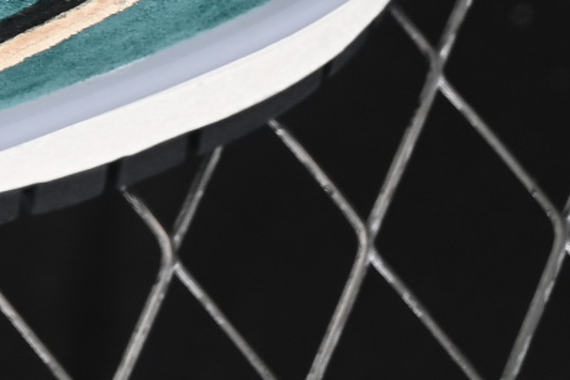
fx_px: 7156
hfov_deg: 4.4
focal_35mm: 452
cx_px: -874
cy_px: -443
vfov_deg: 3.0
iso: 160
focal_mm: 50
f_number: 7.1
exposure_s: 1/80
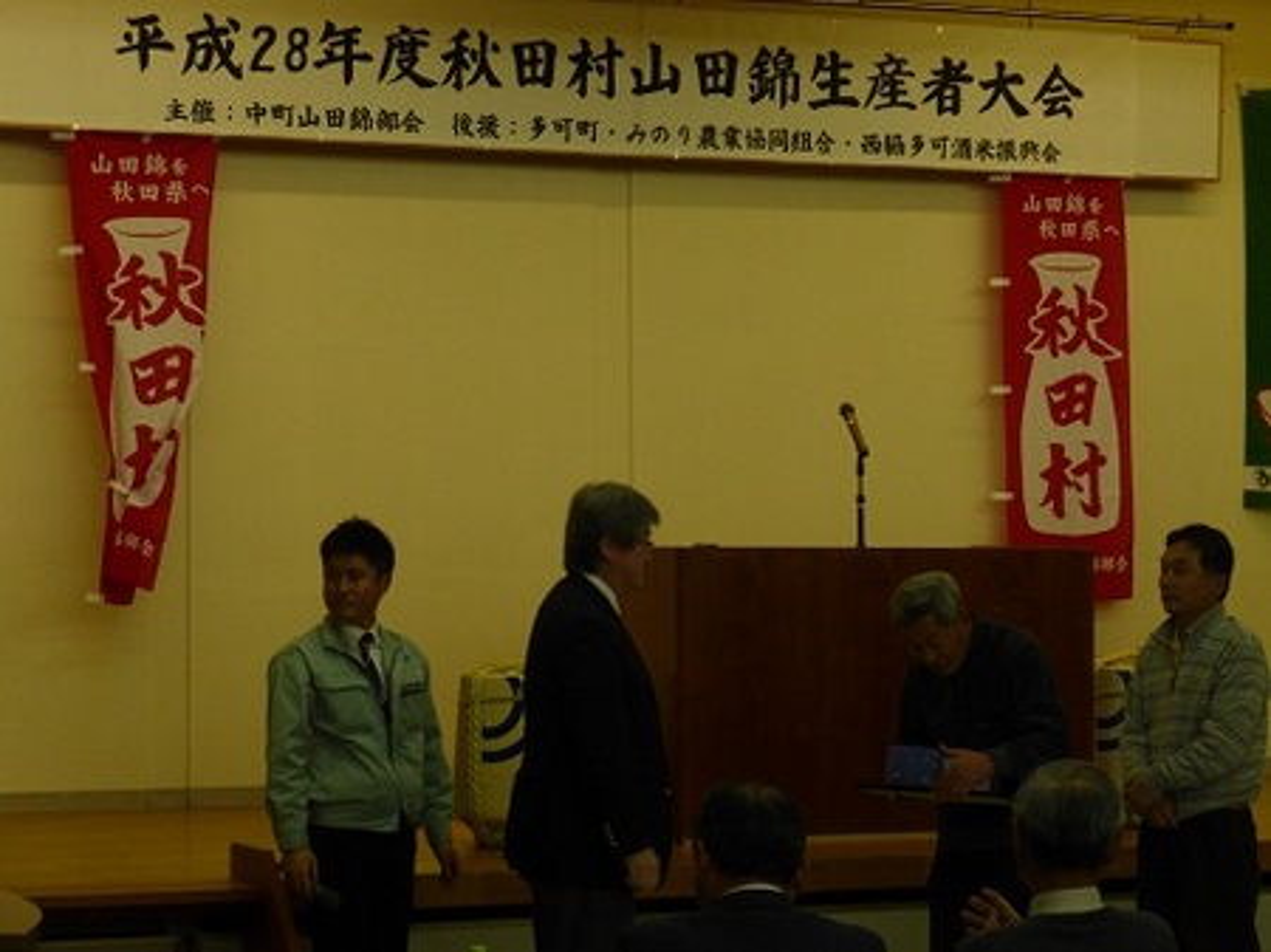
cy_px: 476
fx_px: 3376
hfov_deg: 21.3
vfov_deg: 16.0
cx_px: 636
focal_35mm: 92
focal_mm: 16.5
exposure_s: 1/80
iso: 250
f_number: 5.2
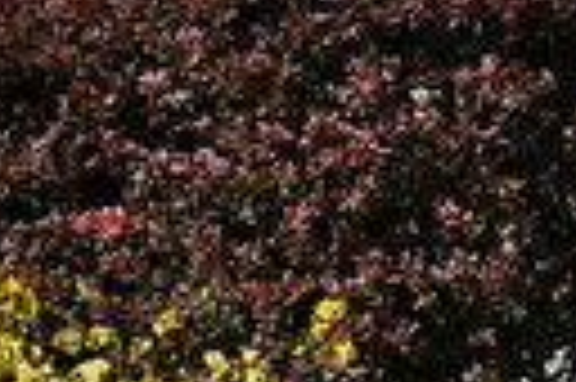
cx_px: 711
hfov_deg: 18.1
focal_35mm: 107
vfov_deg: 11.6
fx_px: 1706
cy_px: 753
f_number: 8
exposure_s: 1/640
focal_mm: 13
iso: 200
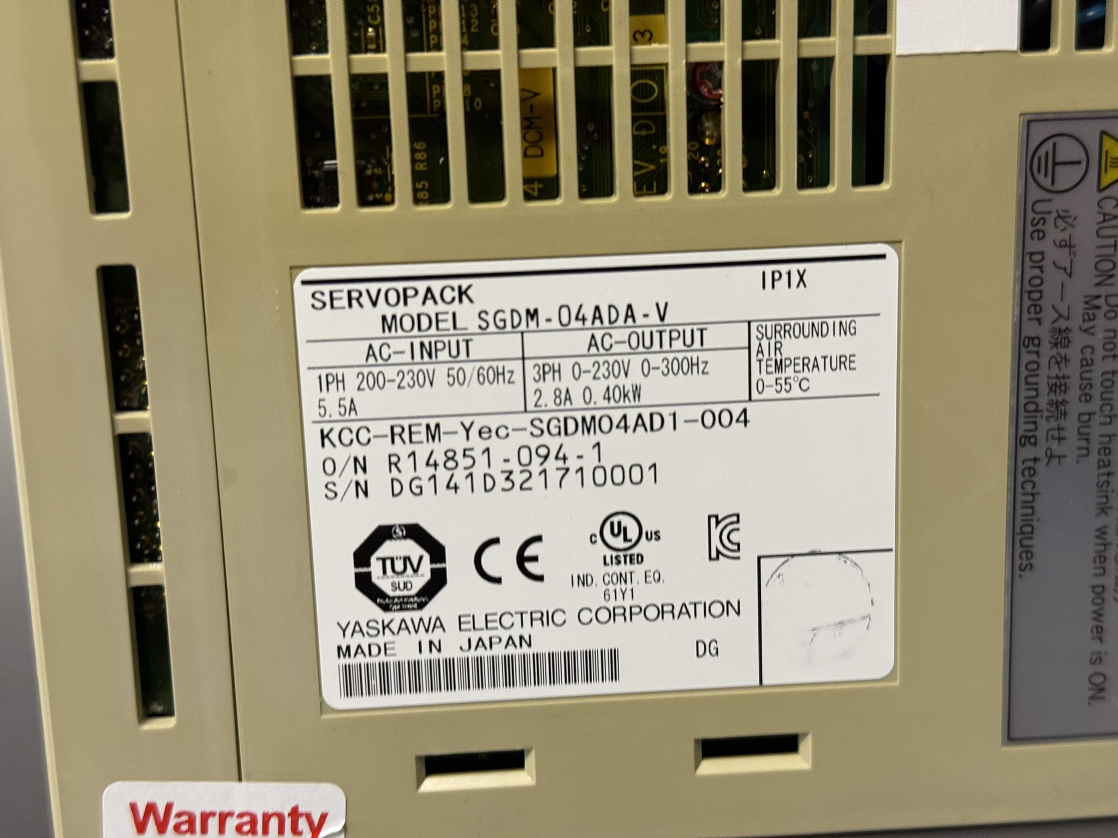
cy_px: 419
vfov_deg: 30.3
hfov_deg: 39.7
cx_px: 559
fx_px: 1550
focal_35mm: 48
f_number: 1.78
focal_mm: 6.76
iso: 200
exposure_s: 1/50
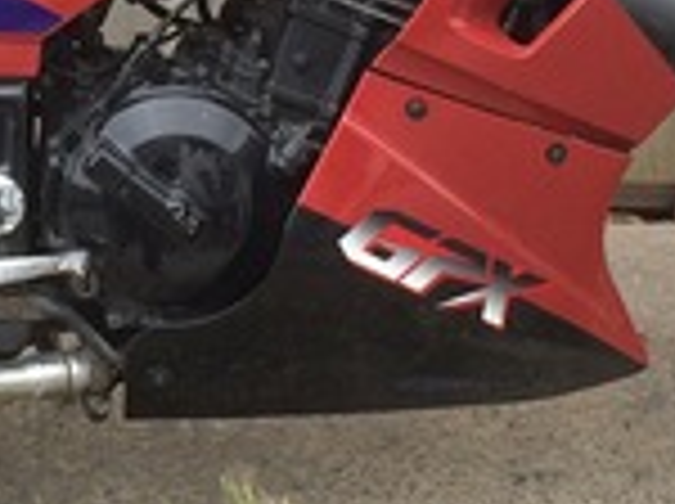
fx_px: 3018
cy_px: 32
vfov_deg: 9.5
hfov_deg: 12.7
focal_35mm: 155
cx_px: 162
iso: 32
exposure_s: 1/651
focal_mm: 4.15
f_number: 2.2
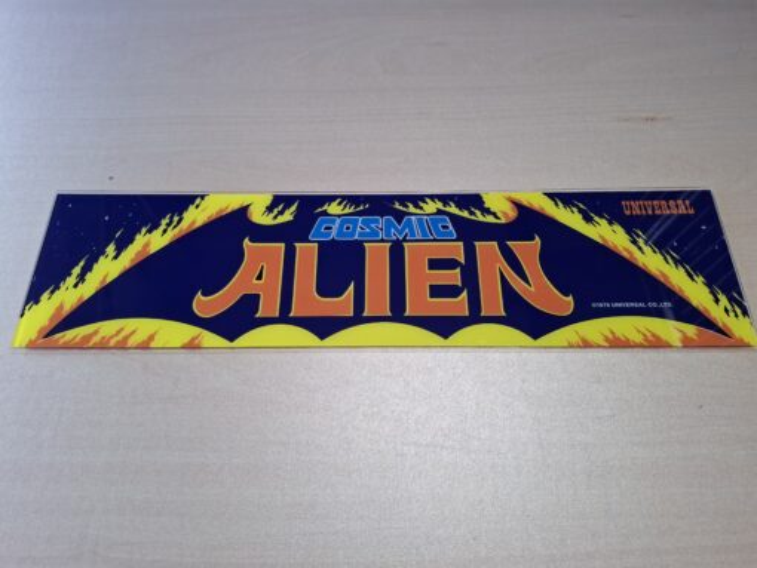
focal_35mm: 23
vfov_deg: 58.9
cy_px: 284
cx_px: 378
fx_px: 503
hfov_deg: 73.9
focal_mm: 5.54
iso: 80
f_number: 1.8
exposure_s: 1/120
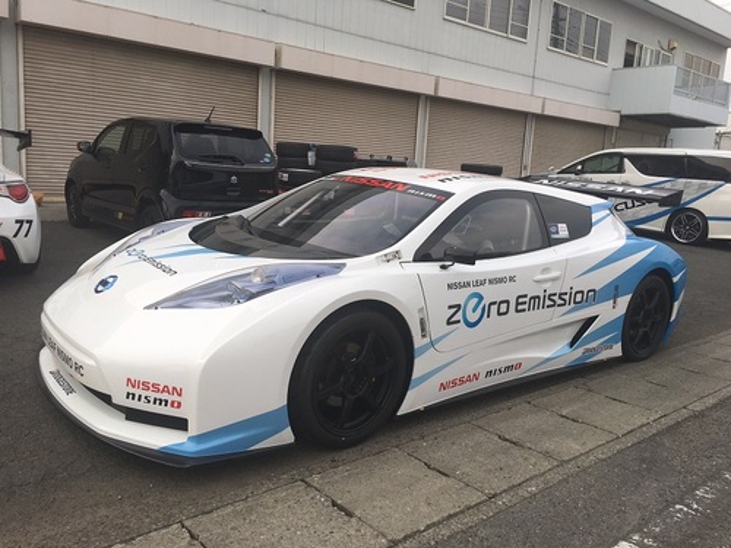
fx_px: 612
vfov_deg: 48.2
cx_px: 366
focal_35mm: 29
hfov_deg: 61.7
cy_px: 274
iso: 25
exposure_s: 1/427
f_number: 2.2
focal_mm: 4.15
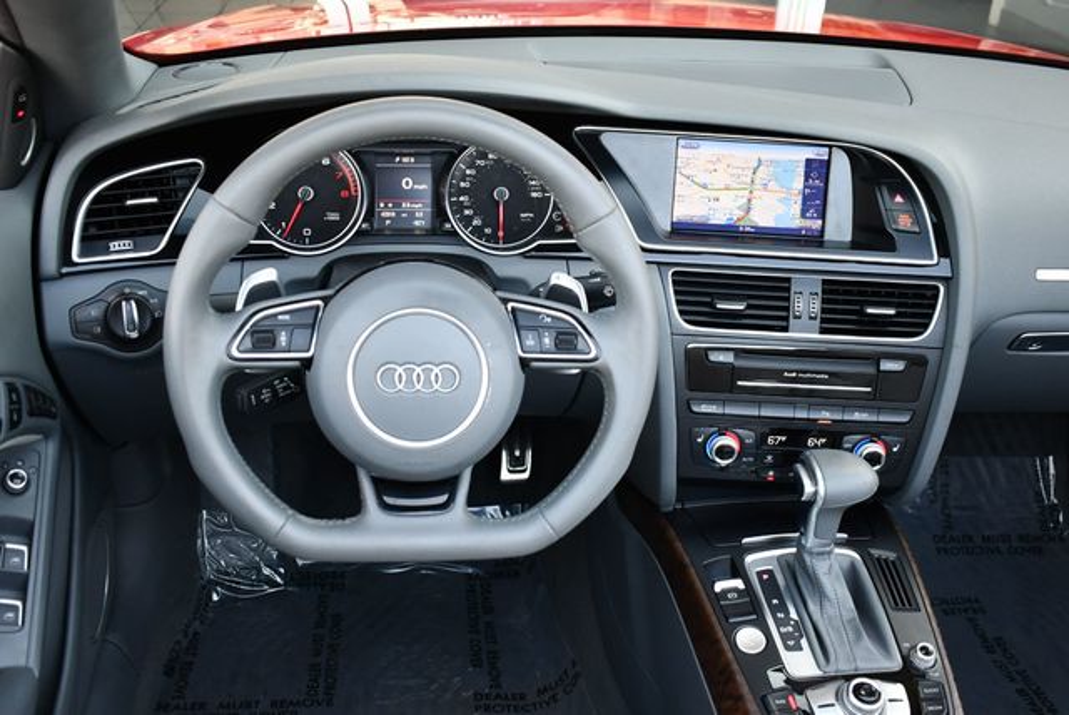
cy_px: 358
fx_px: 1070
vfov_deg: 36.9
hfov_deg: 53.1
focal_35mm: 36
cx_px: 534
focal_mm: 18
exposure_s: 1/250
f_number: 3.5
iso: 720
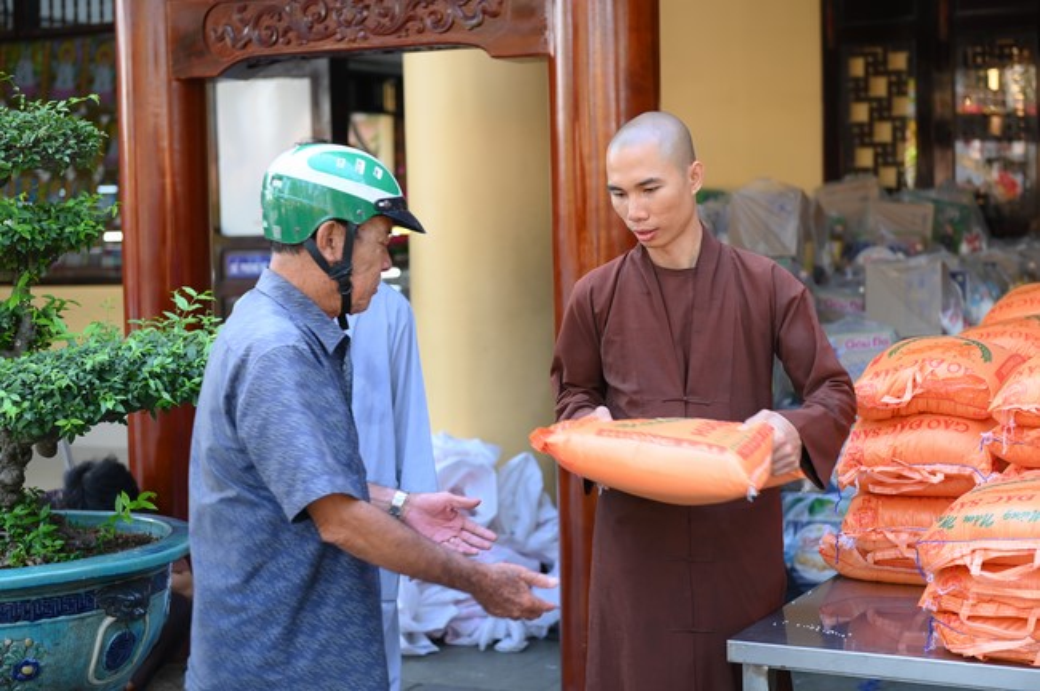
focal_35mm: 62
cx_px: 520
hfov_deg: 32.4
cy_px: 346
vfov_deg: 21.9
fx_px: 1789
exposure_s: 1/100
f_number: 3.5
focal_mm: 62
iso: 320
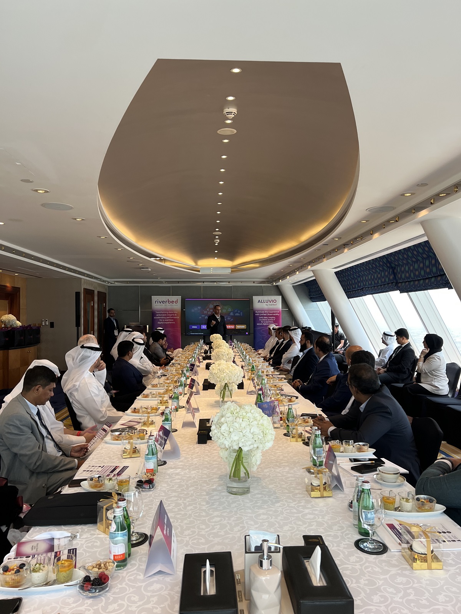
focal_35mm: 26
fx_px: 462
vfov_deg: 67.3
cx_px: 230
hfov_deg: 53.1
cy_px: 307
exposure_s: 1/100
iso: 125
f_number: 1.5
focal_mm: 5.7
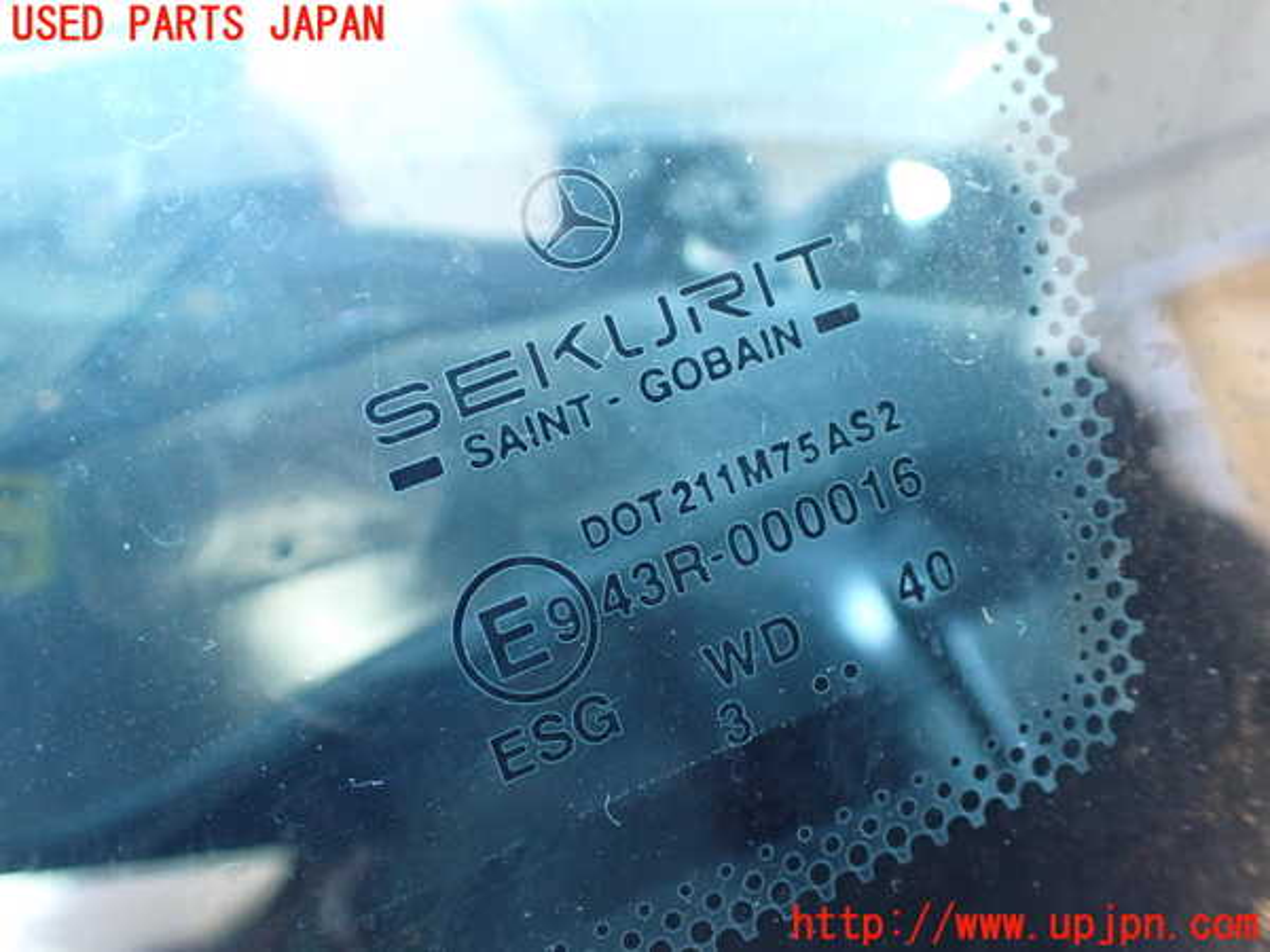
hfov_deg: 60.0
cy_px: 476
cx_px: 635
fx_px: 1101
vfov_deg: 46.8
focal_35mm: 30
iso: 800
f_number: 2.3
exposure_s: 1/50
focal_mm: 5.4
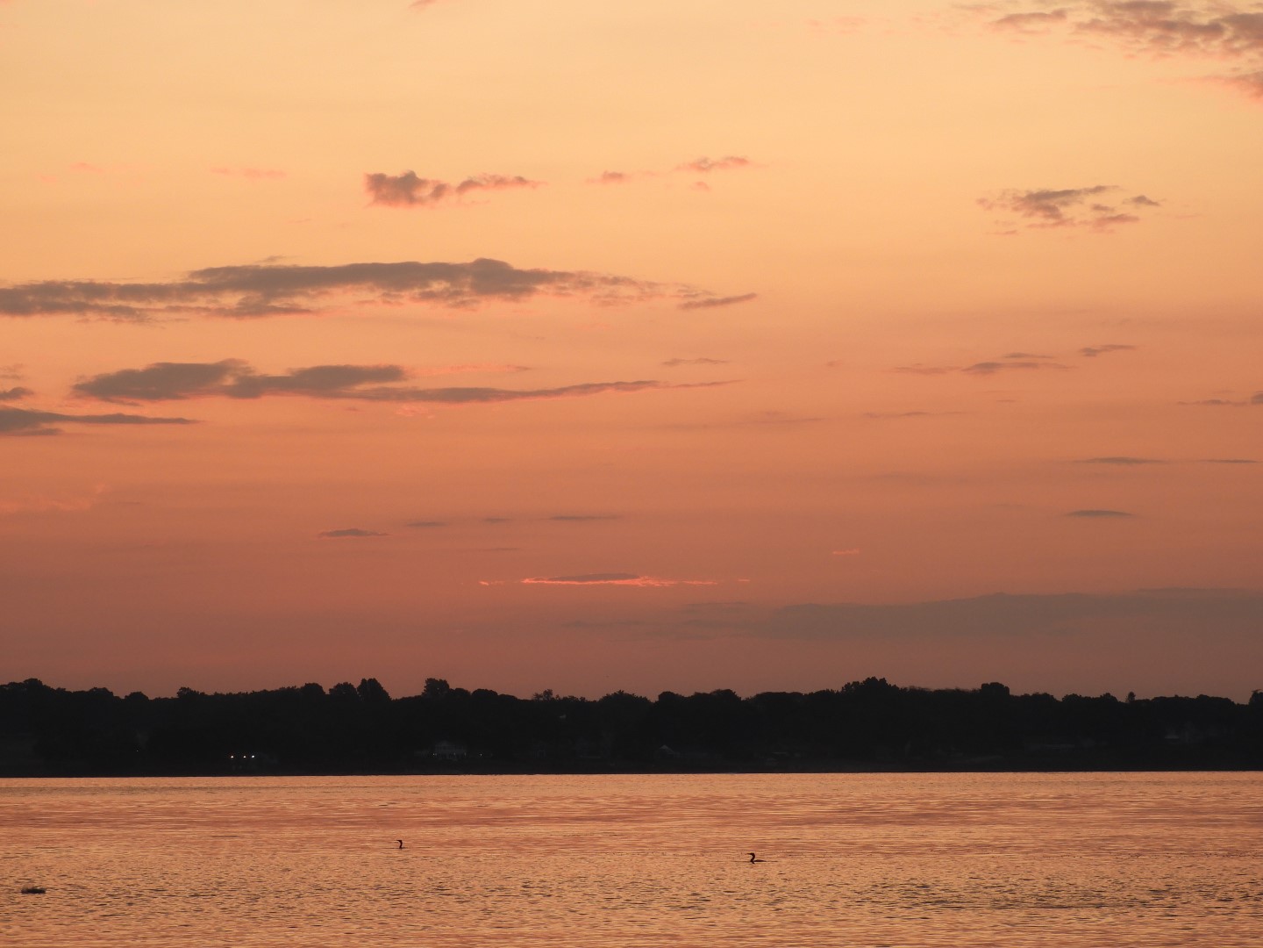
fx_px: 5473
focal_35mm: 150
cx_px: 632
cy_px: 474
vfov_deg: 9.9
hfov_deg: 13.2
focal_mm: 26.9
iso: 125
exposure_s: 1/60
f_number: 5.2
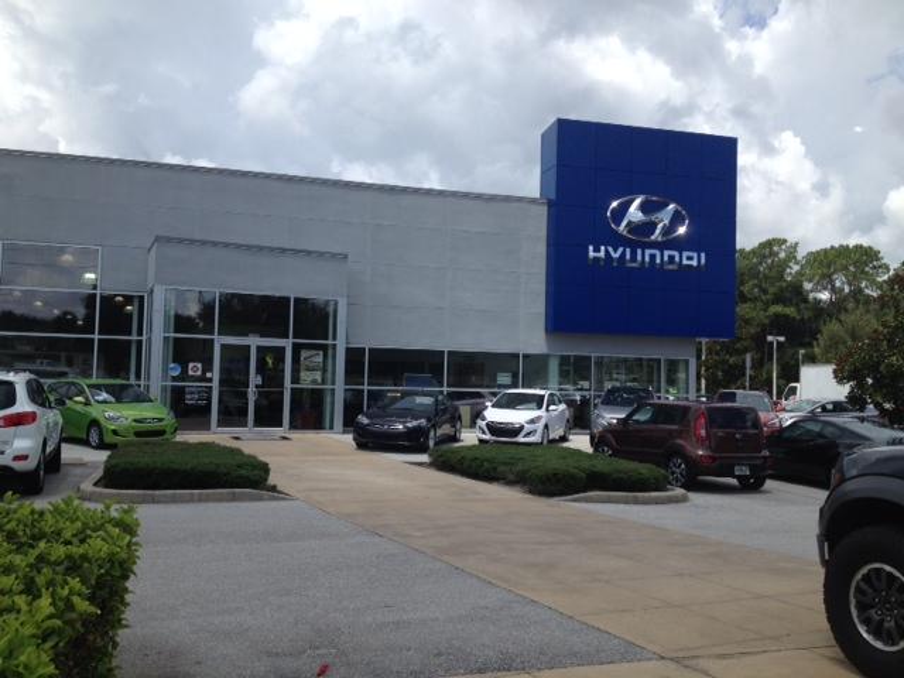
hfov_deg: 52.6
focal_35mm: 35
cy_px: 339
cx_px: 452
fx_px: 914
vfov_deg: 40.7
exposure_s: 1/1842
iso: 50
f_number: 2.4
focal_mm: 4.28
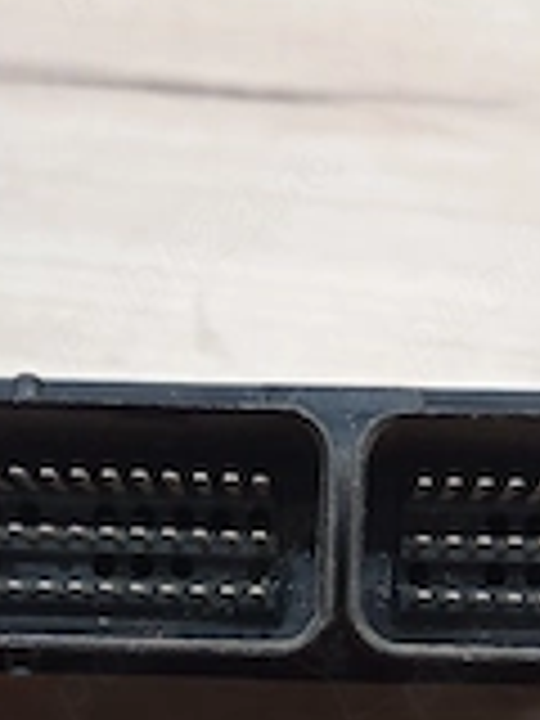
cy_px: 657
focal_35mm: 60
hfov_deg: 24.4
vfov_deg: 30.7
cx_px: 284
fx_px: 1248
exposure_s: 1/33.3
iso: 429
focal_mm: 5.24
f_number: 1.7
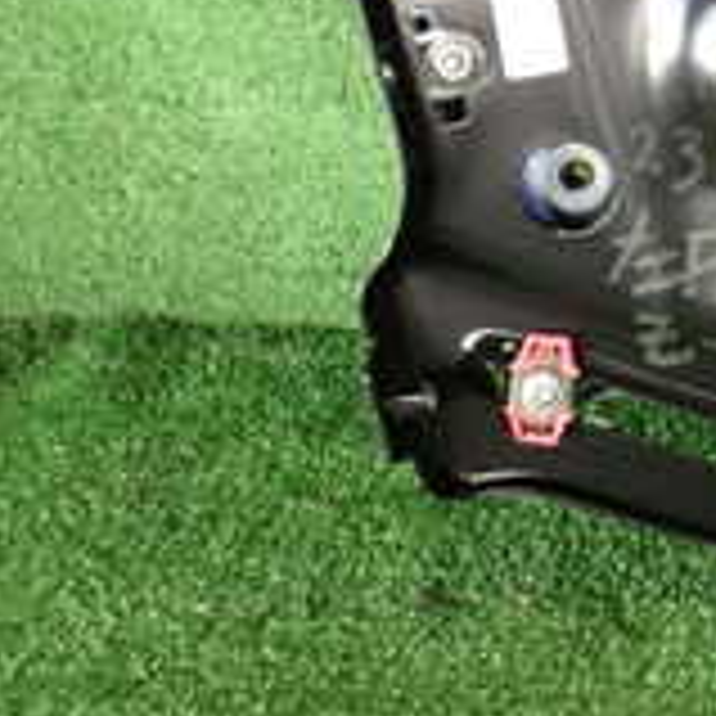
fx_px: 2340
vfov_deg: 16.8
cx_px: 1189
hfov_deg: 15.5
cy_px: -99
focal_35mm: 100
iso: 250
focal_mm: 5.4
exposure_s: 1/30
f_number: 2.3
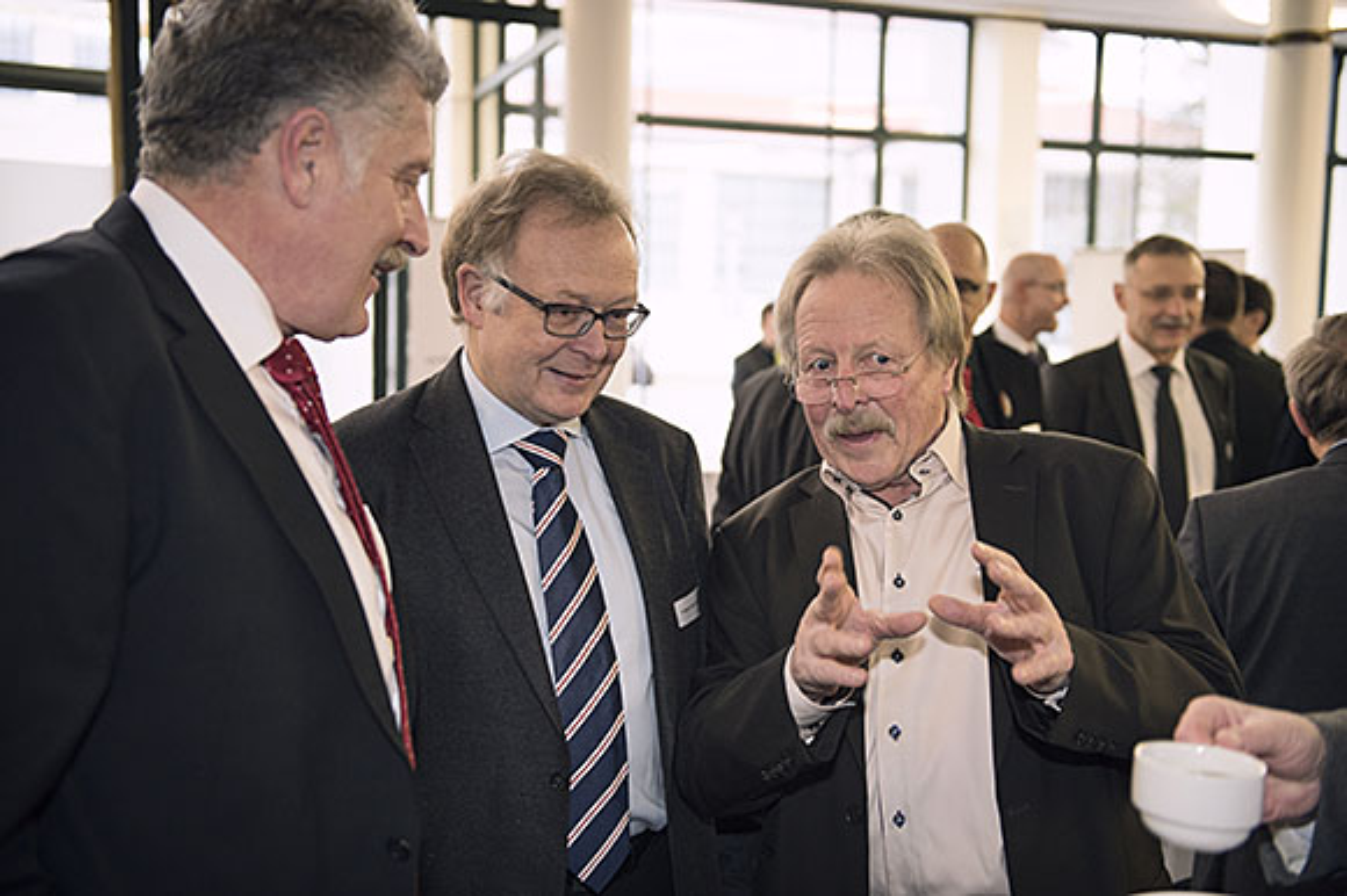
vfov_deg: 30.5
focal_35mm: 44
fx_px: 1645
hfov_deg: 44.5
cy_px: 448
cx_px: 674
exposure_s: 1/160
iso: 1600
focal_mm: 44
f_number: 2.8
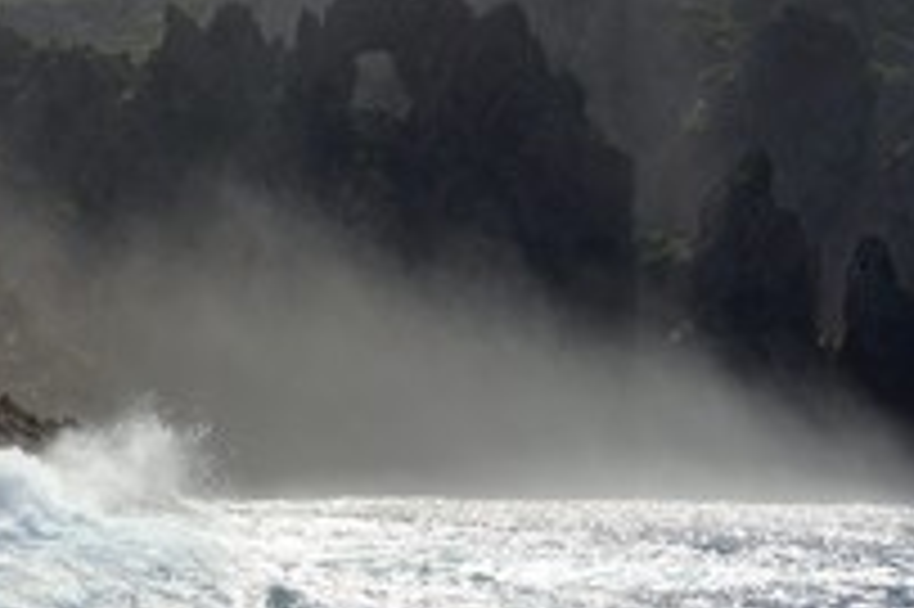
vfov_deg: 15.6
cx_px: 97
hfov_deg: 22.8
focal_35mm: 87
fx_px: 2207
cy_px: 189
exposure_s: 1/640
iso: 400
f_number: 14
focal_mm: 42
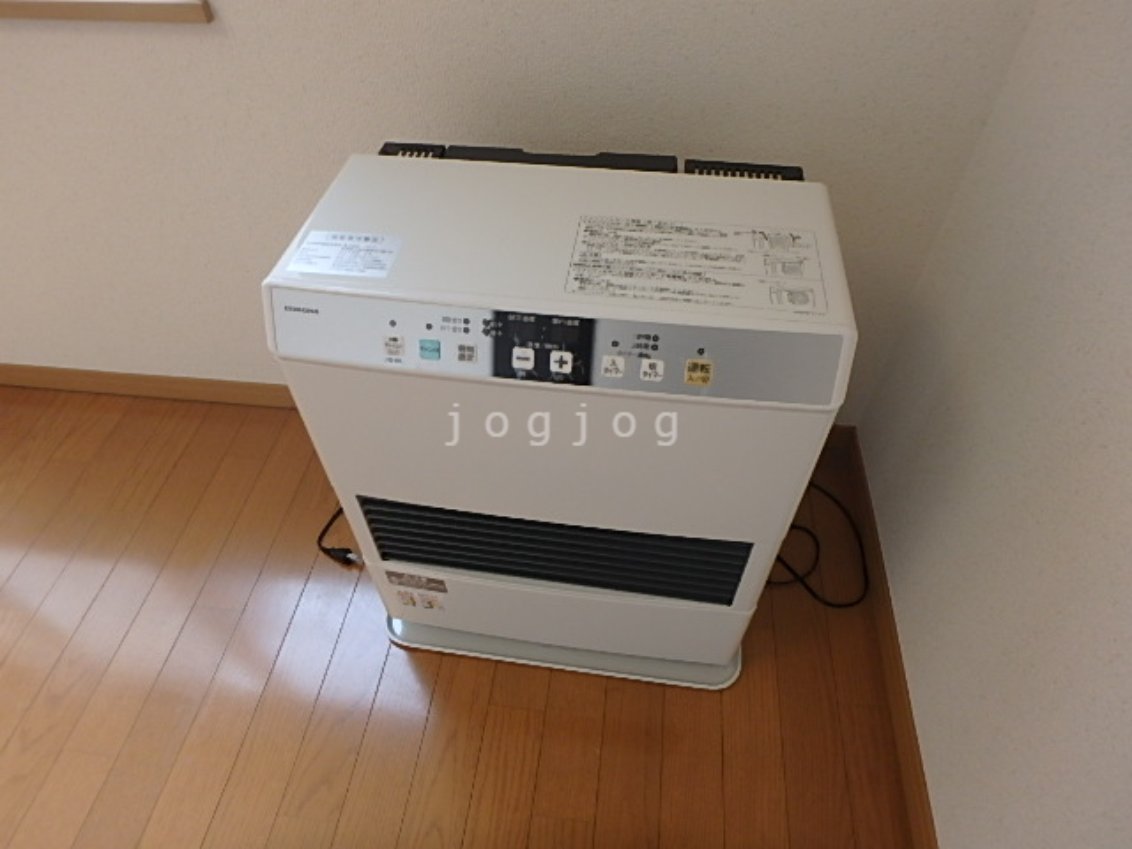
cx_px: 566
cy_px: 424
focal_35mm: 21
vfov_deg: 63.4
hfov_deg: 79.0
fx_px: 687
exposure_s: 1/50
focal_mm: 3.7
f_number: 3.5
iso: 200
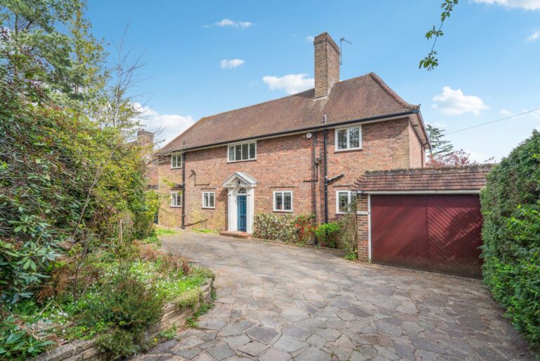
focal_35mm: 16
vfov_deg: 73.8
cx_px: 270
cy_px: 180
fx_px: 240
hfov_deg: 96.7
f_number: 8
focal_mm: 16
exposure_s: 1/400
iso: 640
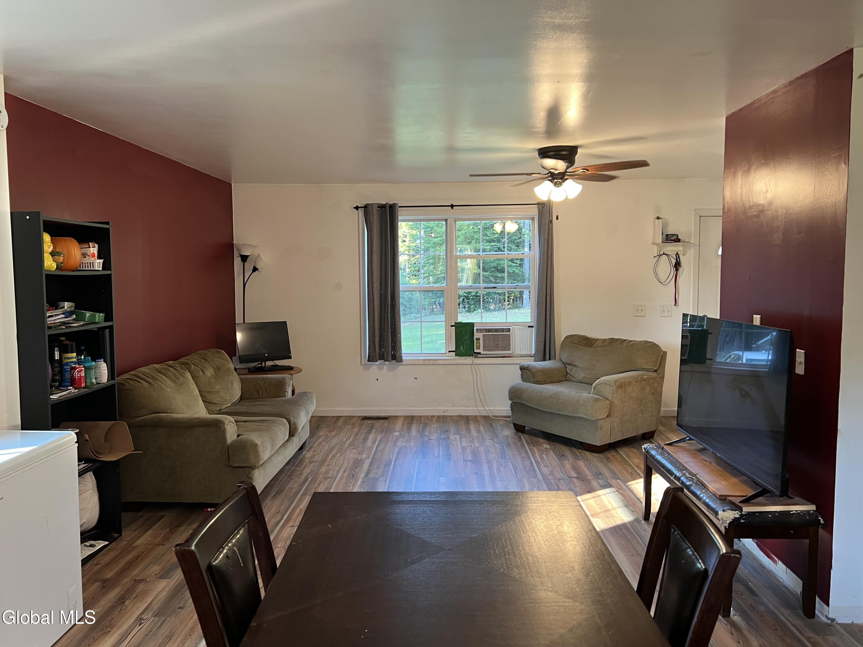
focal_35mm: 26
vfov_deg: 53.1
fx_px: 648
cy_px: 324
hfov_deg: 67.3
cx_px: 432
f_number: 1.5
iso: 100
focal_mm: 5.7
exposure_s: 1/60
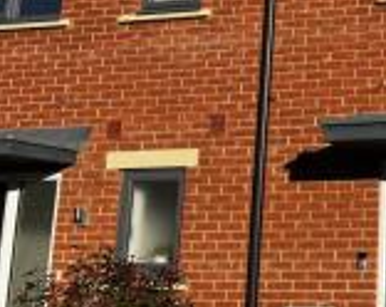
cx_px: 481
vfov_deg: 21.9
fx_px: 786
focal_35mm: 69
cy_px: 85
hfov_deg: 24.6
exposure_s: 1/2967
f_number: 1.6
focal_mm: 5.1
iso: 50
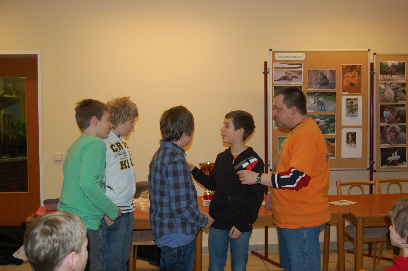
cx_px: 204
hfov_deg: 49.6
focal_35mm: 39
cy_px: 136
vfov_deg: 34.2
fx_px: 442
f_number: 4
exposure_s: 1/60
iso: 400
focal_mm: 26
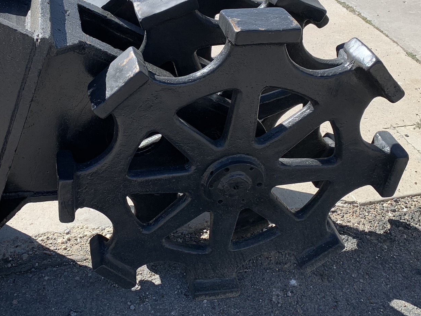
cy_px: 98
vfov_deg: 33.2
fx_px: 523
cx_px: 138
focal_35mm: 43
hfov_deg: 43.2
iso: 25
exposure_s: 1/1661
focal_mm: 4.25
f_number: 1.8
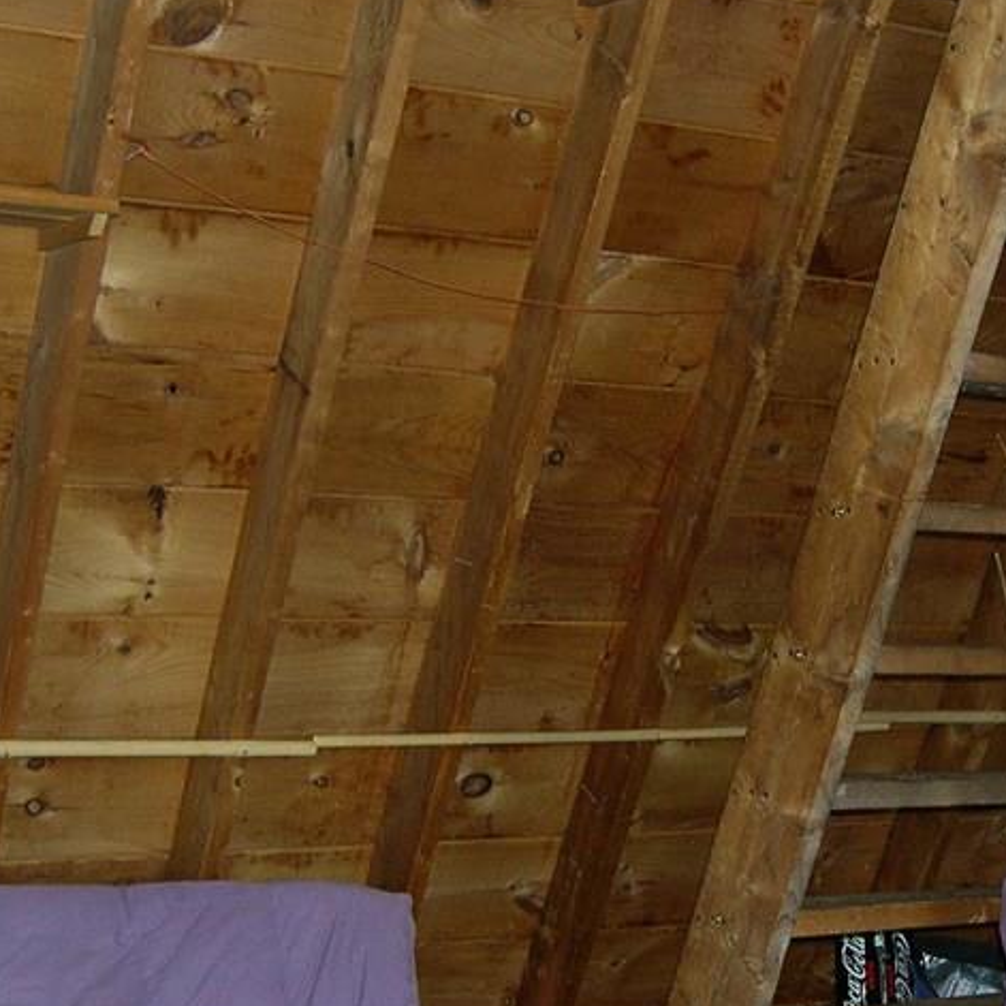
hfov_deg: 23.2
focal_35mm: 73
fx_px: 2400
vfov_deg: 23.4
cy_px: 792
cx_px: 848
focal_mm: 8
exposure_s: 1/60
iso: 329
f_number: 2.8
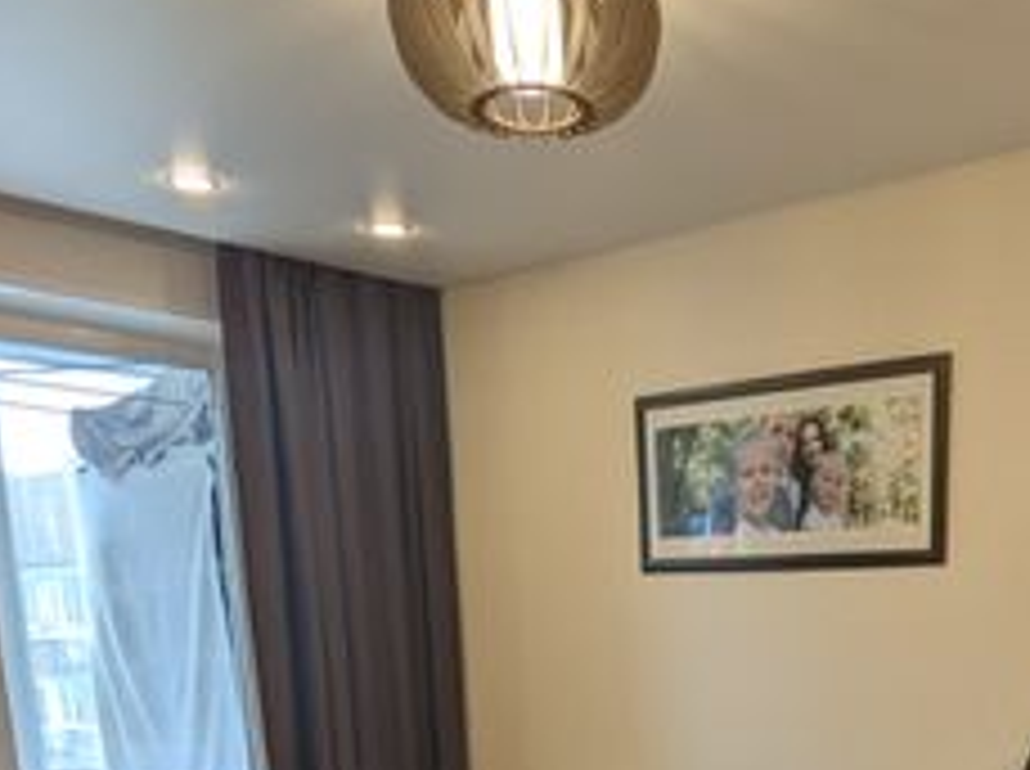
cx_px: 765
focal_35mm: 42
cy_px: 950
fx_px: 1248
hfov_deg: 43.5
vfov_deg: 29.1
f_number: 2.2
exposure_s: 1/50
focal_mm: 2.35
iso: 59
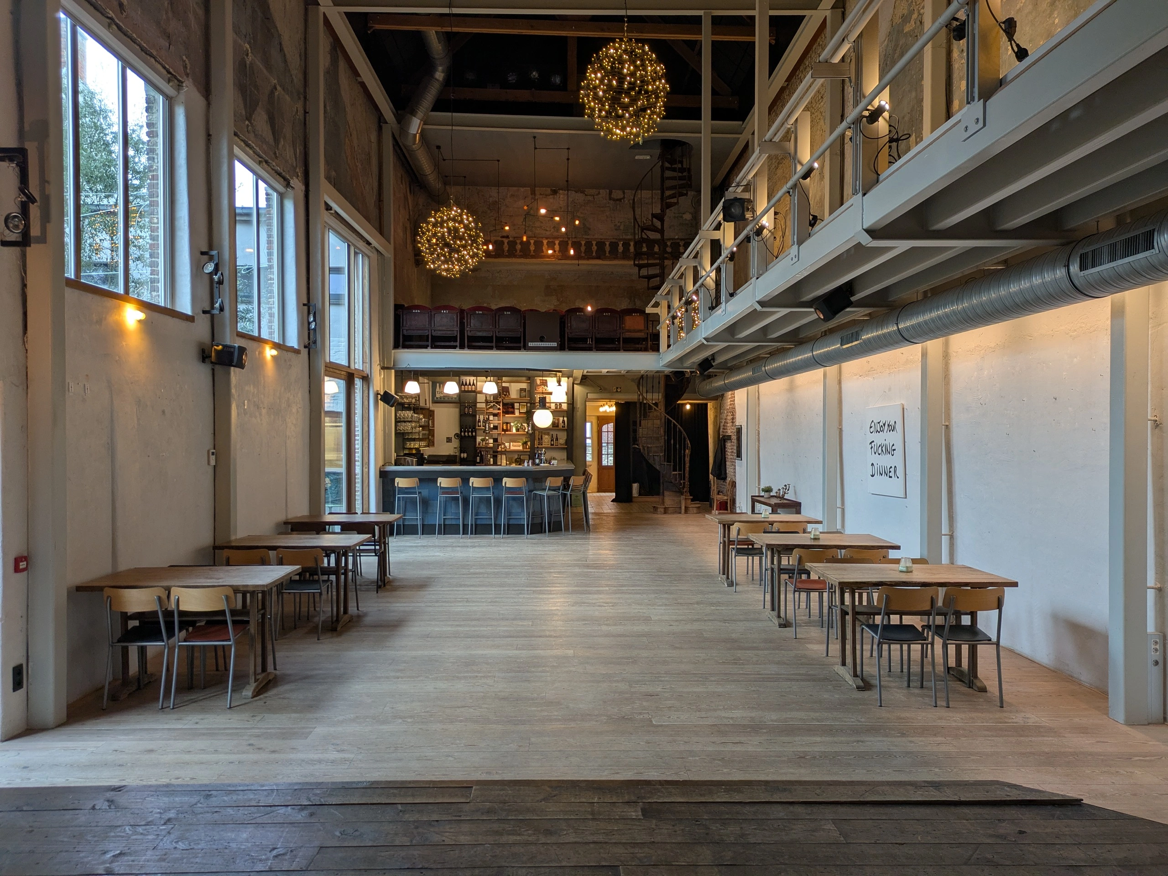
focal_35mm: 25
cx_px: 584
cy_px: 438
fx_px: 844
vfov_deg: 54.9
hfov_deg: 69.4
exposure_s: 1/25
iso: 47
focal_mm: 5.43
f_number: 1.89
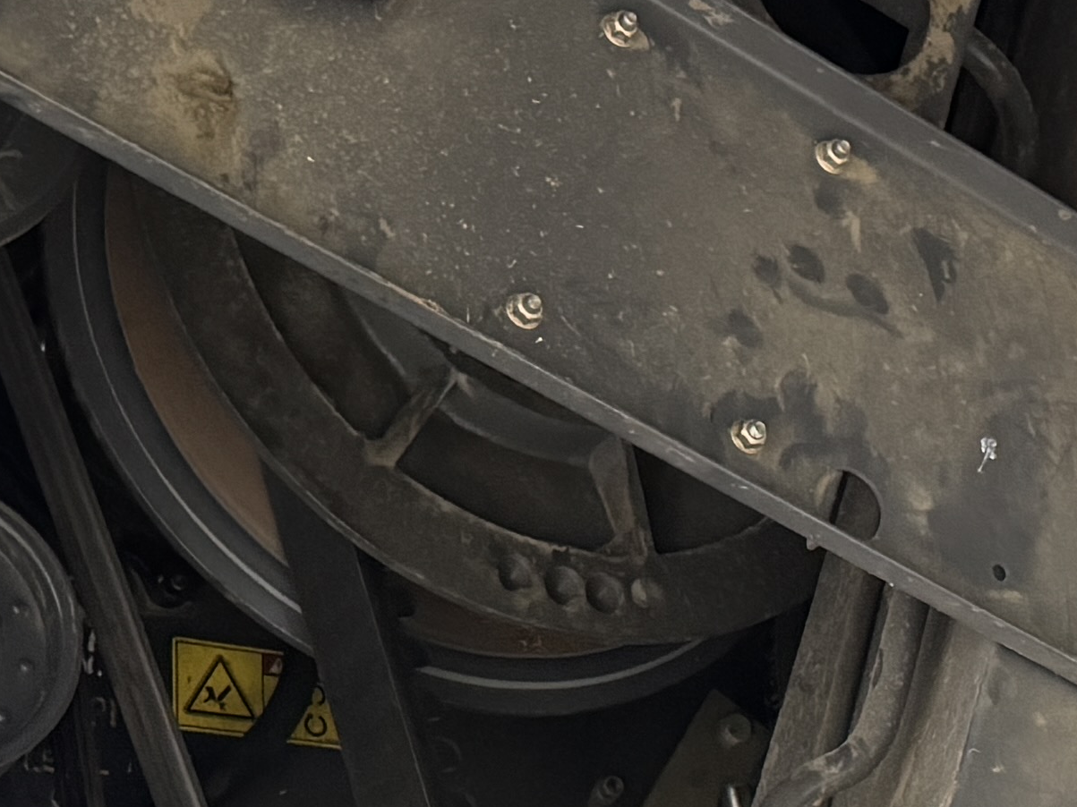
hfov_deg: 17.1
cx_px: 926
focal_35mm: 114
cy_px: 775
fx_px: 3547
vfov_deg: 12.9
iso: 1000
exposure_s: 1/40
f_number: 1.78
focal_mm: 6.76
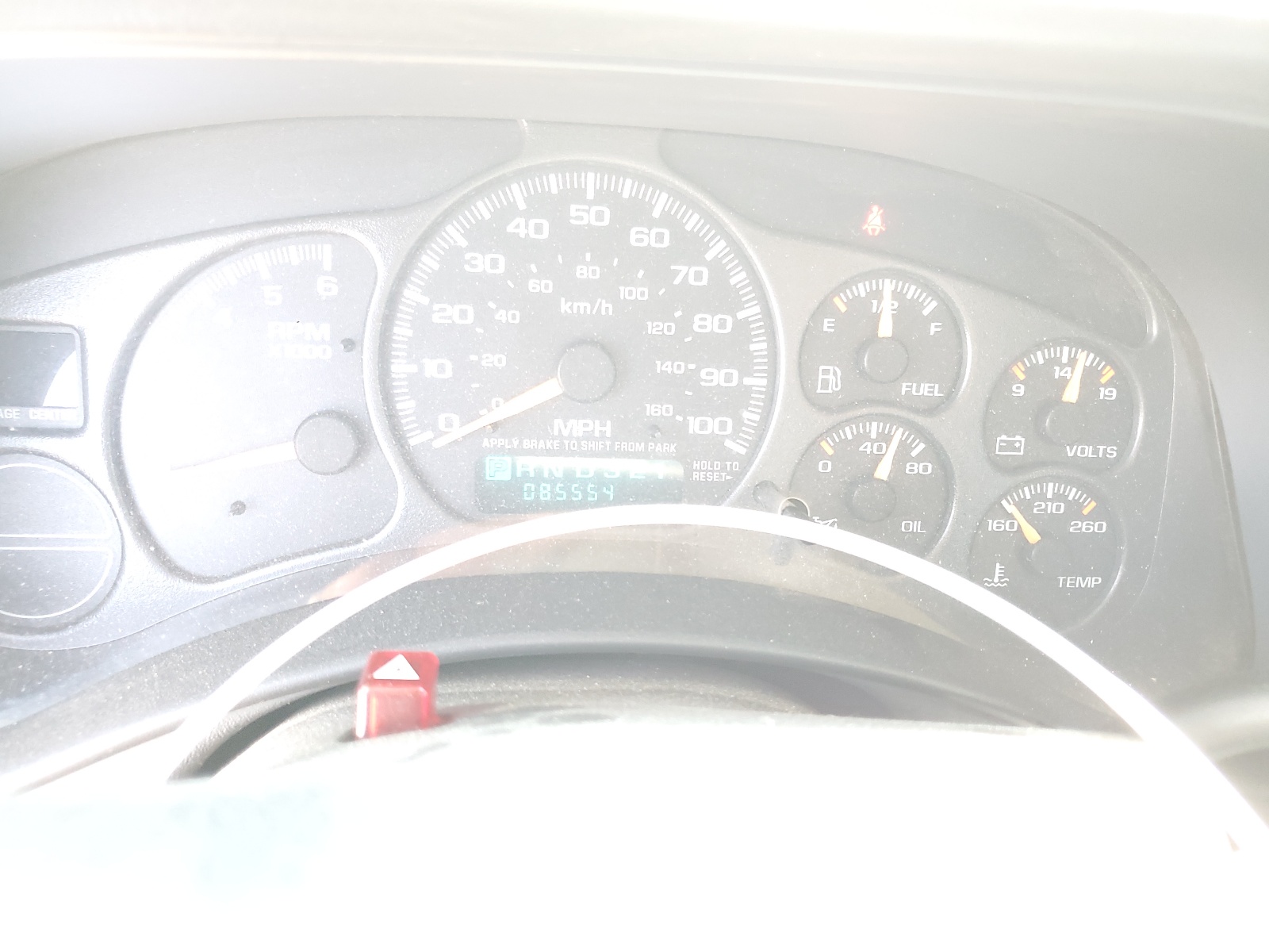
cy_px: 476
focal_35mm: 26
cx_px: 634
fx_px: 953
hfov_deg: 67.3
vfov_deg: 53.1
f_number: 1.5
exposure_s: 1/60.2
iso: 347
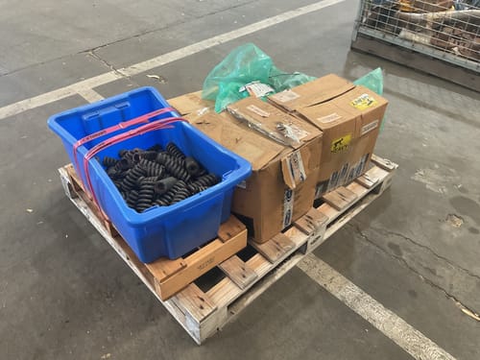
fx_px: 402
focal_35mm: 29
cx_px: 240
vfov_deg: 48.2
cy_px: 180
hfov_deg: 61.7
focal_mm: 3
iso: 200
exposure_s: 1/60
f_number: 1.8
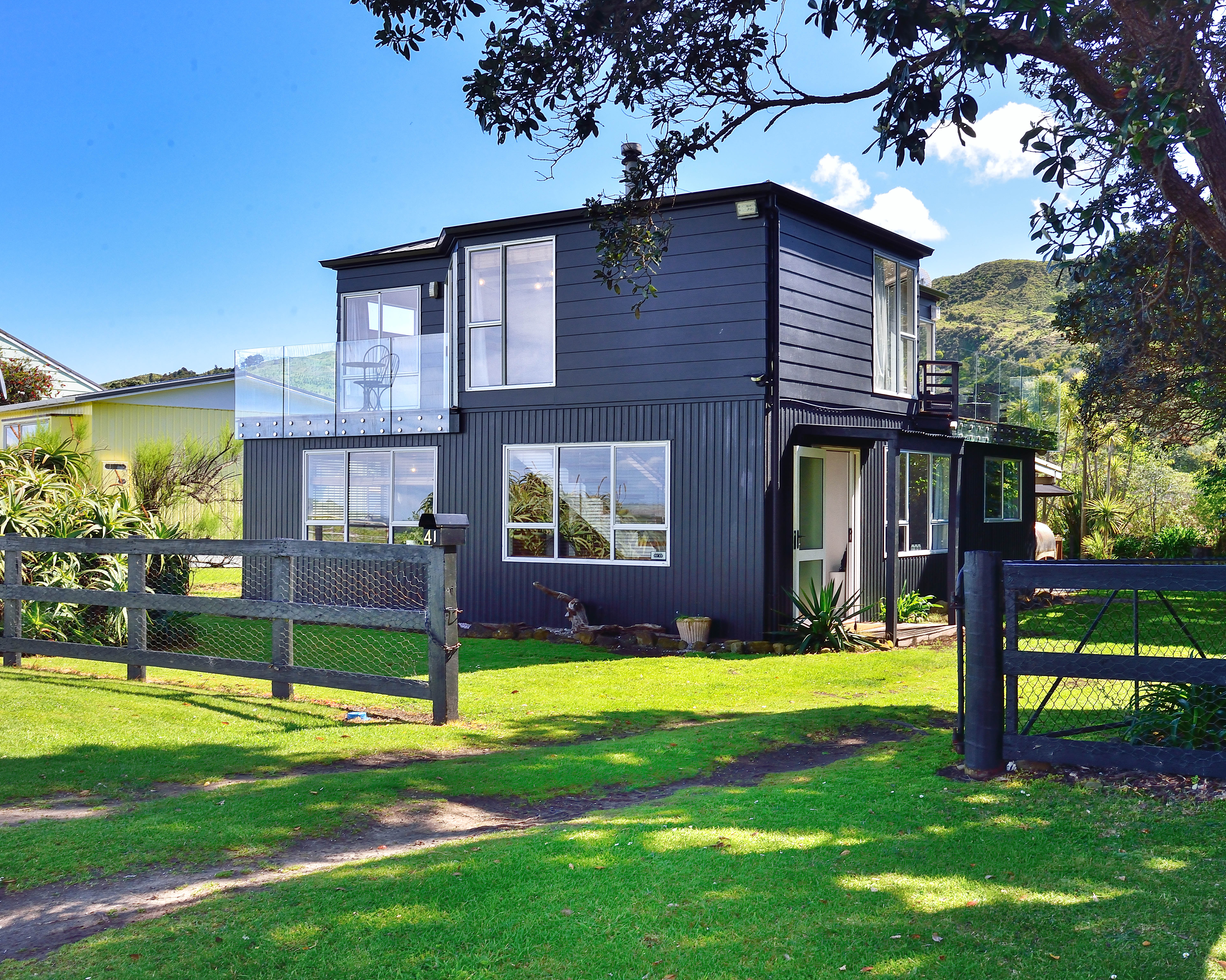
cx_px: 691
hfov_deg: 49.0
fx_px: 1343
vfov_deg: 40.1
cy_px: 503
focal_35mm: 37
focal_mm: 32
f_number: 16
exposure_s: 1/50
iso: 400
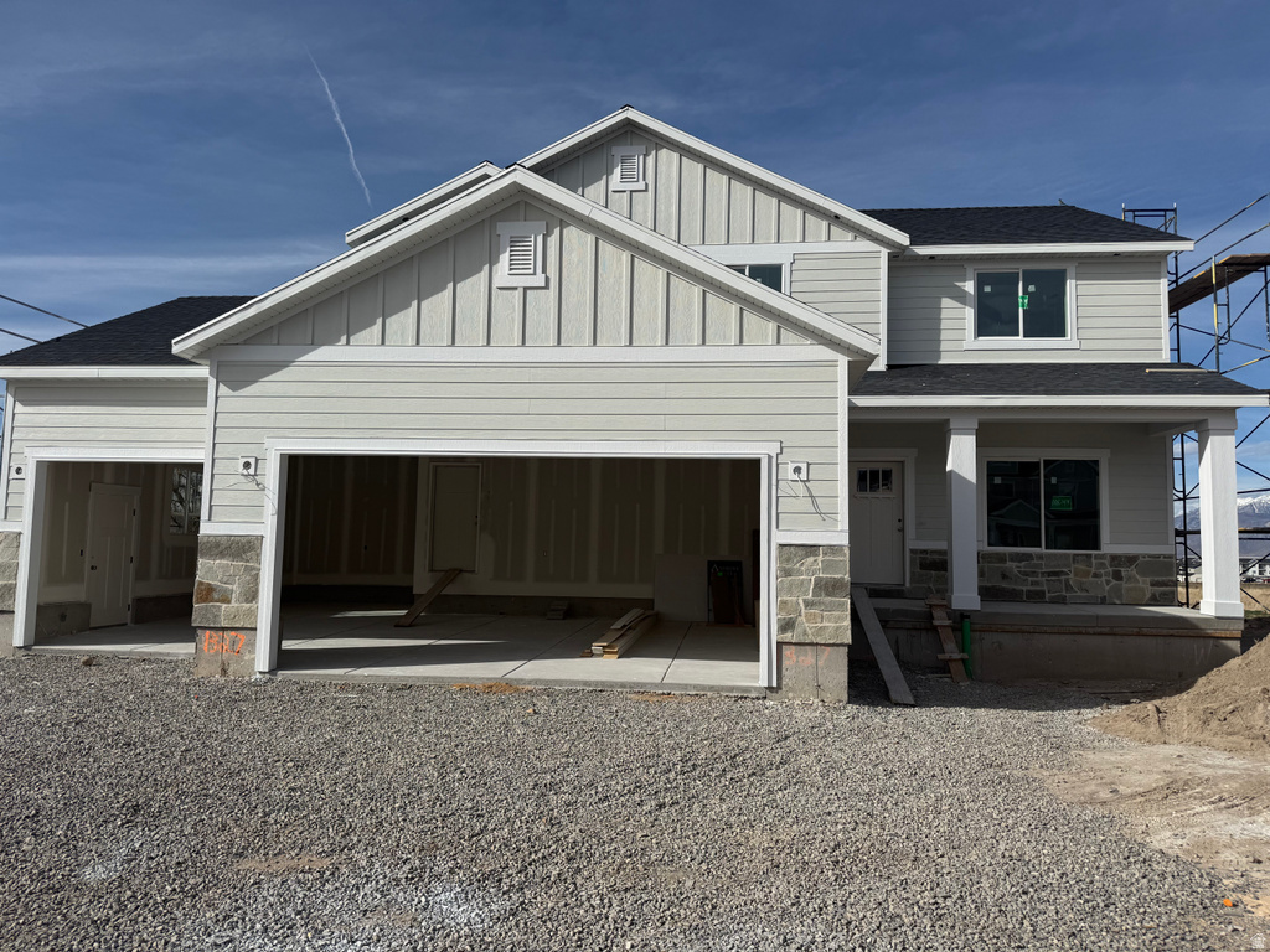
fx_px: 881
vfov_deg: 56.8
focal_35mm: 24
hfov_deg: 71.6
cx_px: 635
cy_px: 476
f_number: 1.78
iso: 80
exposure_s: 1/8130
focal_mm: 6.76
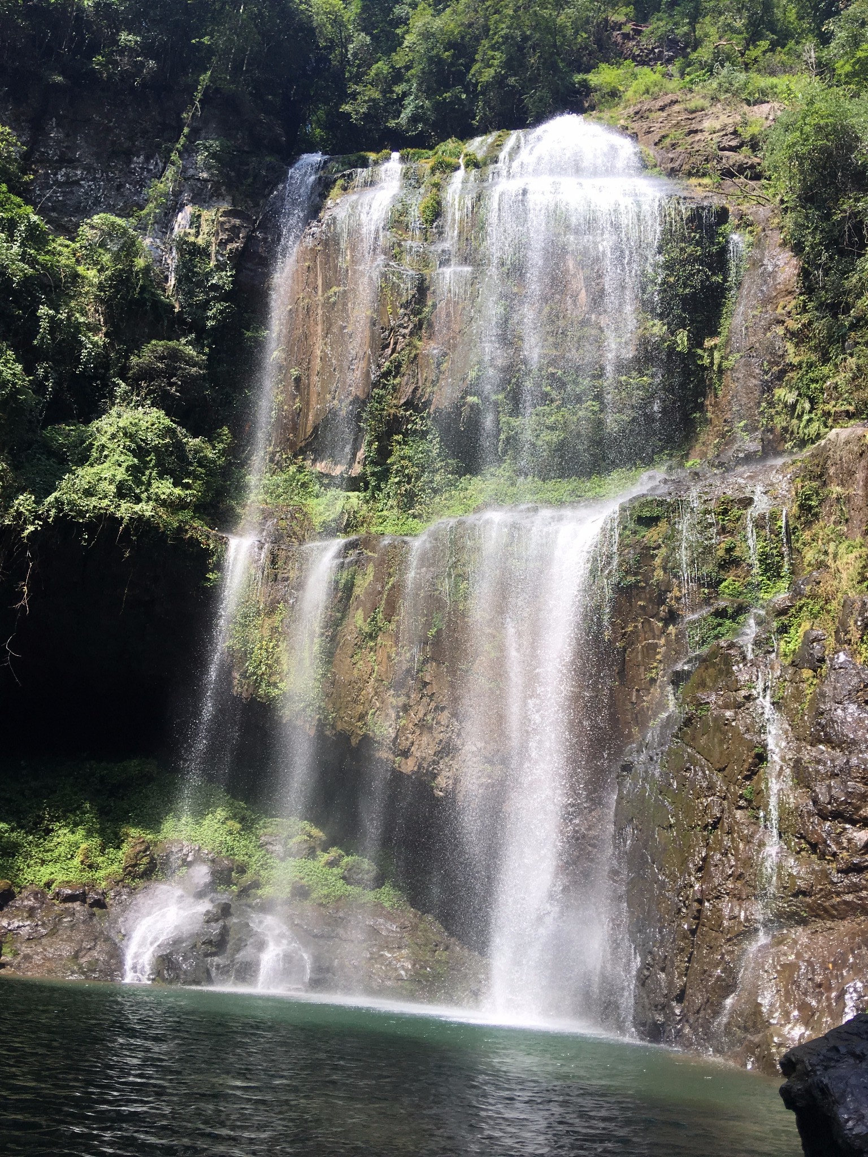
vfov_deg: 61.7
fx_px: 970
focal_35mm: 29
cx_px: 434
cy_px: 578
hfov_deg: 48.2
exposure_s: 1/565
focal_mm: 4.15
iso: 25
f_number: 2.2
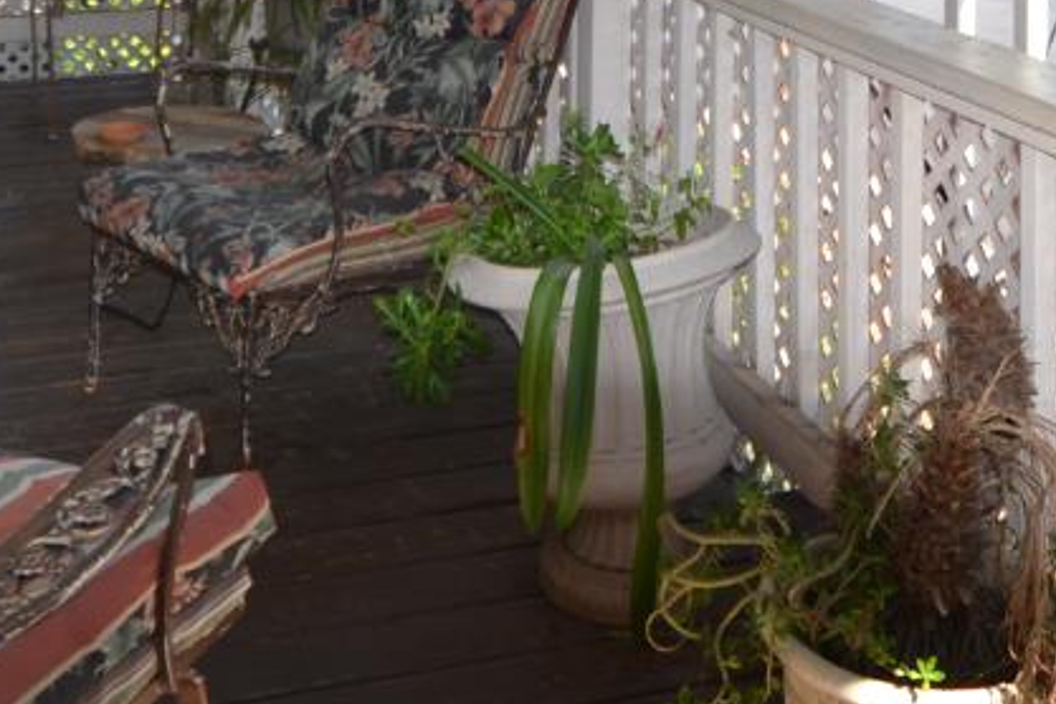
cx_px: 570
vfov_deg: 21.2
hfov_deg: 36.9
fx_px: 1584
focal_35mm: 54
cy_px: -352
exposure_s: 1/200
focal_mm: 10
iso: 100
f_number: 4.5
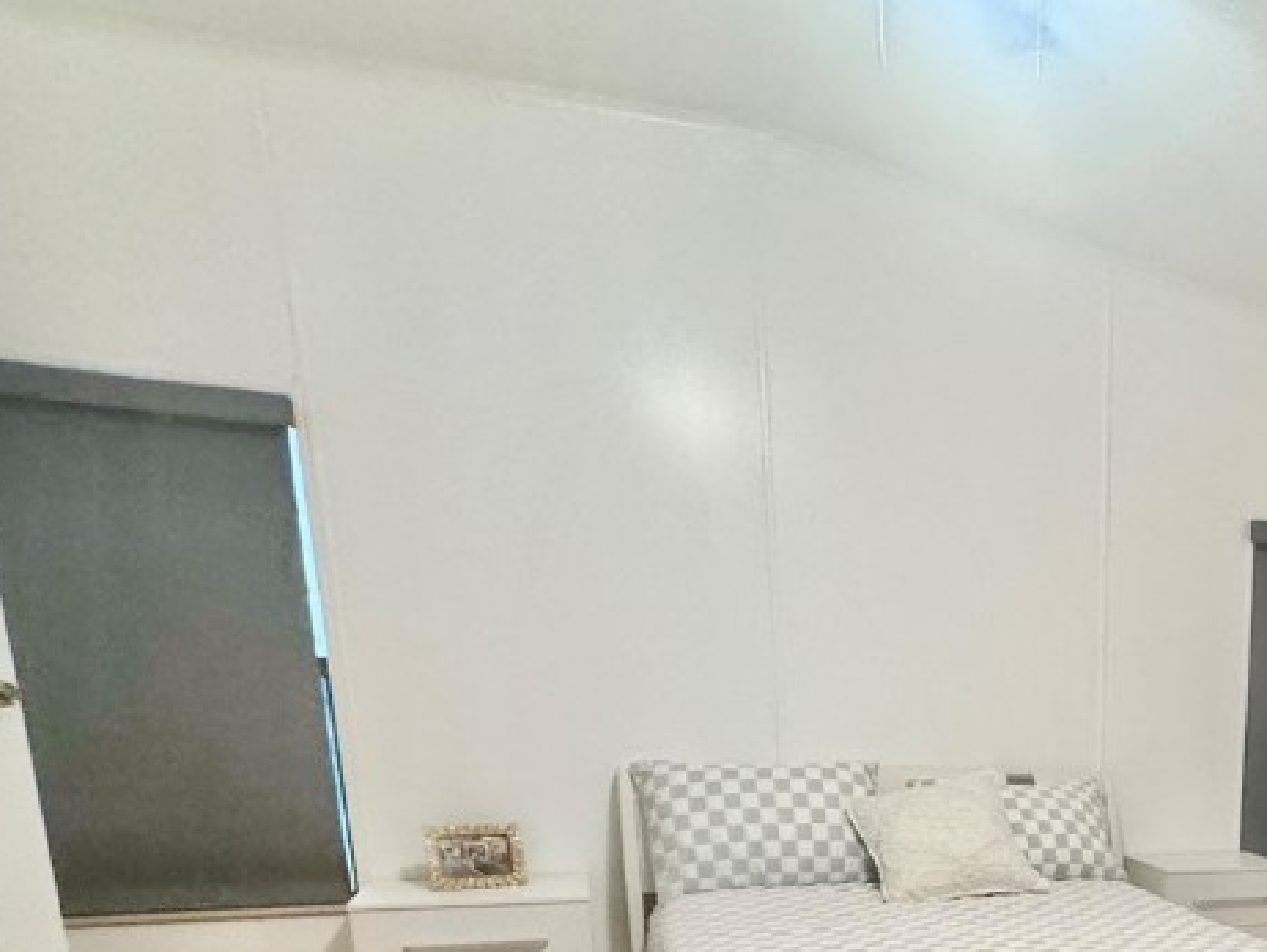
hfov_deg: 49.6
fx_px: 1135
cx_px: 1212
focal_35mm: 31
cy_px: 963
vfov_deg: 39.7
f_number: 2.2
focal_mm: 2.22
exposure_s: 1/60
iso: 800
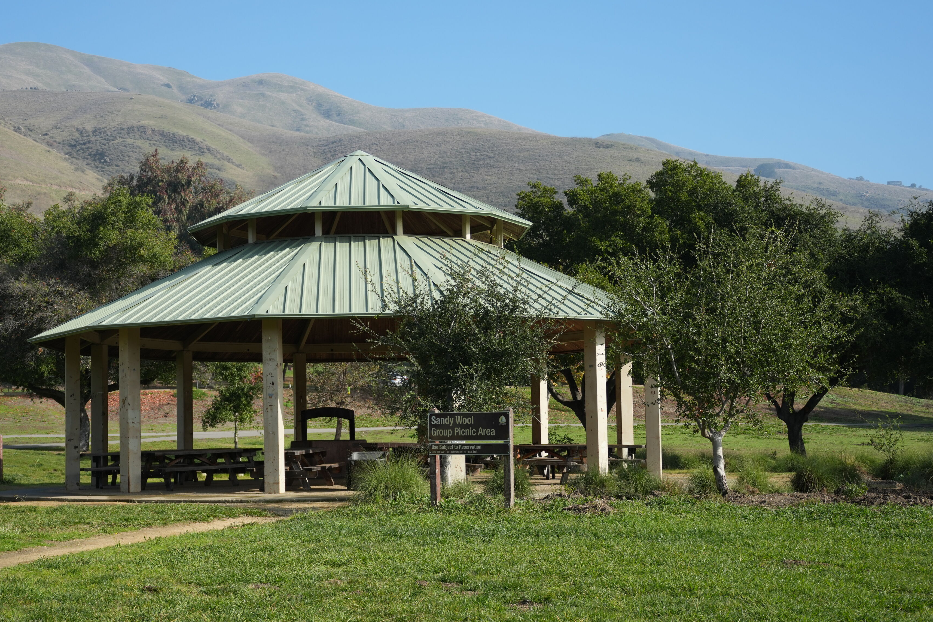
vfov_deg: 23.4
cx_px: 372
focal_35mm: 58
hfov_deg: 34.4
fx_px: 1503
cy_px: 324
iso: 250
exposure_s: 1/1250
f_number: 5
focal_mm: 46
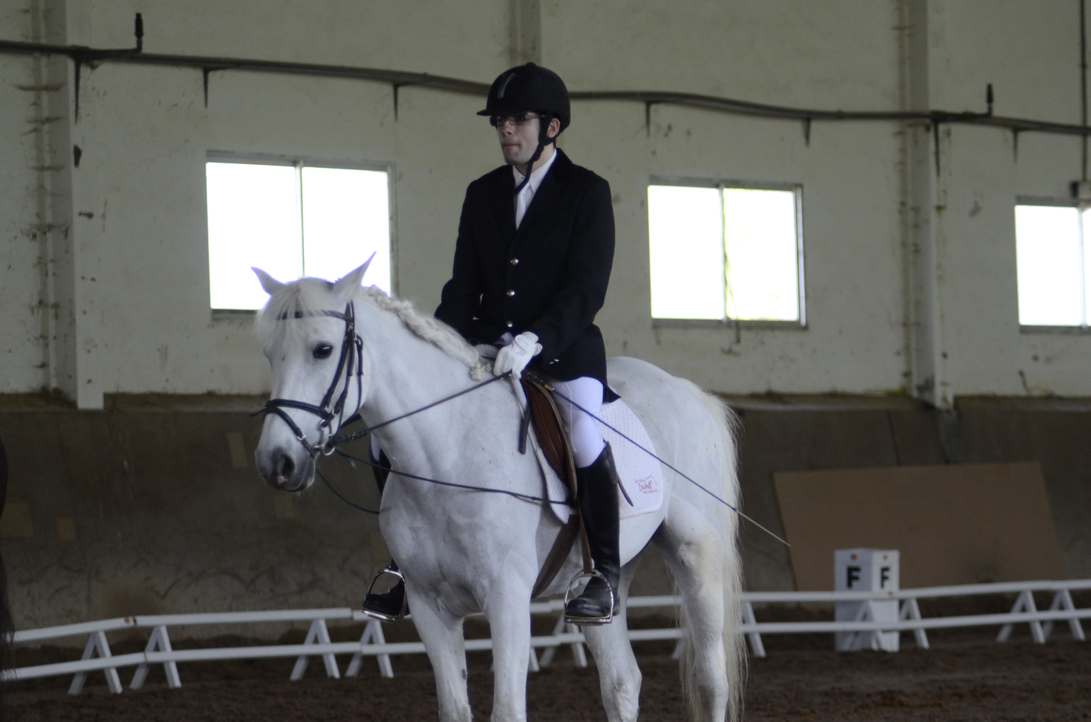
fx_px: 6124
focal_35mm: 202
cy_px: 361
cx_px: 546
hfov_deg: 10.2
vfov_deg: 6.8
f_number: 4.2
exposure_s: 1/250
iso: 900
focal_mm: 135
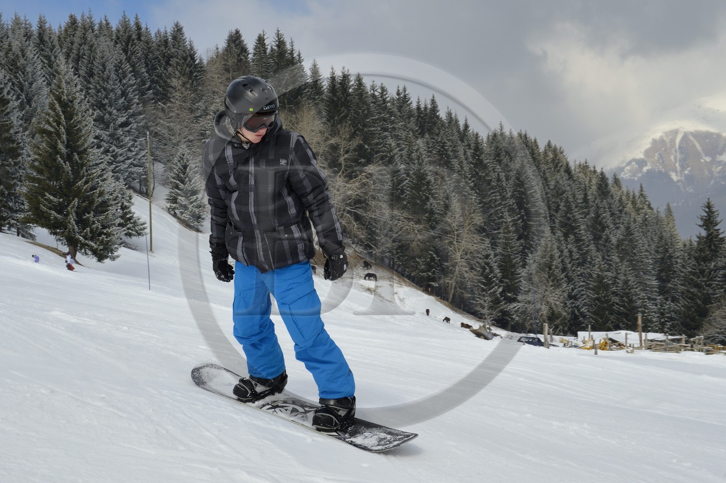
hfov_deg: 44.5
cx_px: 363
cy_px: 242
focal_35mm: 44
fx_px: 887
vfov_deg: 30.5
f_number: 14
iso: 400
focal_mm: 44
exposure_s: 1/500
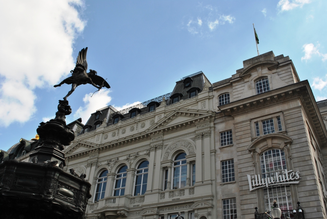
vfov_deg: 40.1
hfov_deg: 57.2
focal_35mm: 33
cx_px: 164
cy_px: 110
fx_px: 300
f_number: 9
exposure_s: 1/200
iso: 100
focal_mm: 22
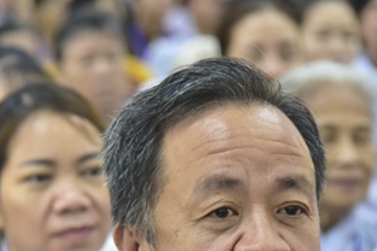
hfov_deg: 9.1
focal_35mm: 225
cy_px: 233
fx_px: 2355
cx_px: 137
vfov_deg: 6.1
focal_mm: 92
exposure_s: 1/50
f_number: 4
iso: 1600
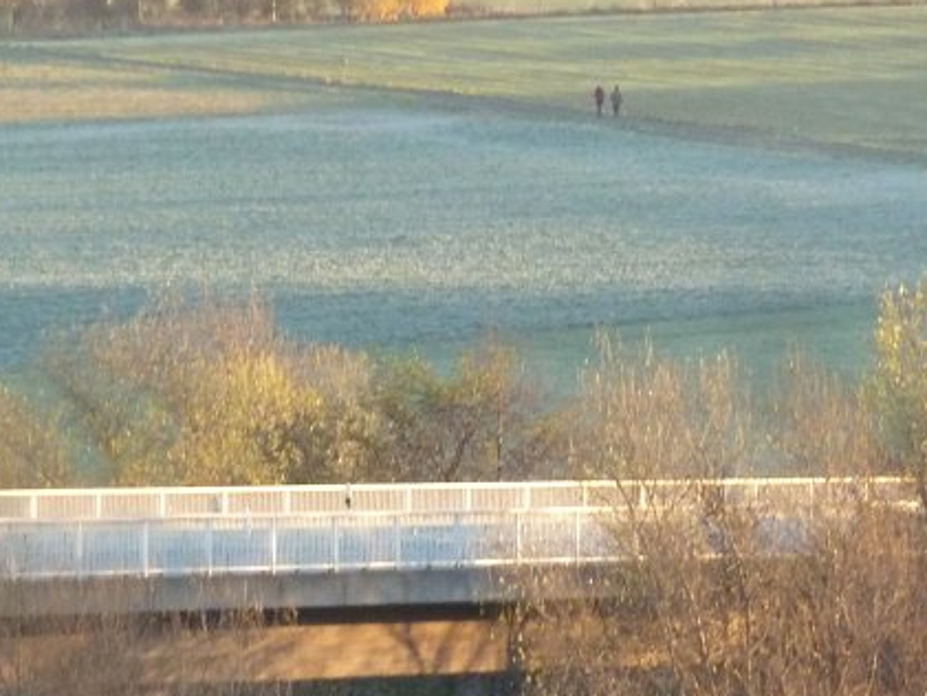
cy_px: 236
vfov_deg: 2.0
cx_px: 462
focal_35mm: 730
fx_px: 19555
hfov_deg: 2.7
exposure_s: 1/100
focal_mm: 49.2
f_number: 4.9
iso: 400
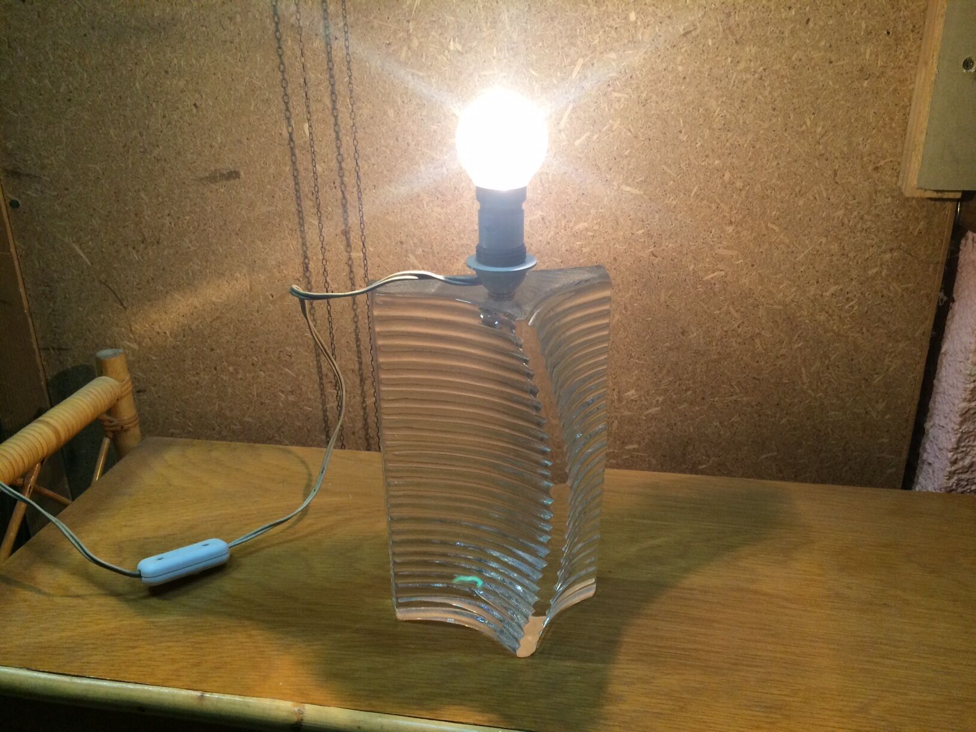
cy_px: 366
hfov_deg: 61.7
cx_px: 488
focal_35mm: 29
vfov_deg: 48.2
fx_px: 818
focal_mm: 4.15
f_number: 2.2
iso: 80
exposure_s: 1/33
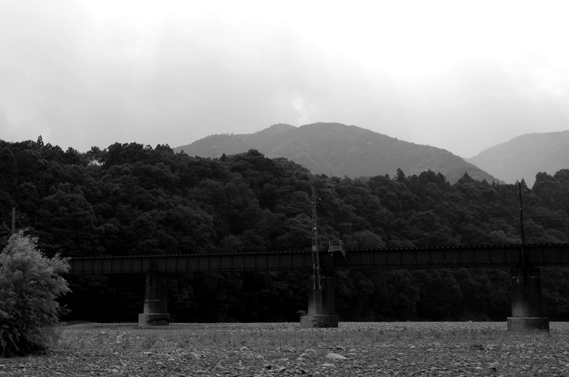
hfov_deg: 40.8
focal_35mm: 48
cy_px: 173
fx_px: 757
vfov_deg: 28.0
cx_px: 202
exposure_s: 1/400
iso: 200
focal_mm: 24
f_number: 8
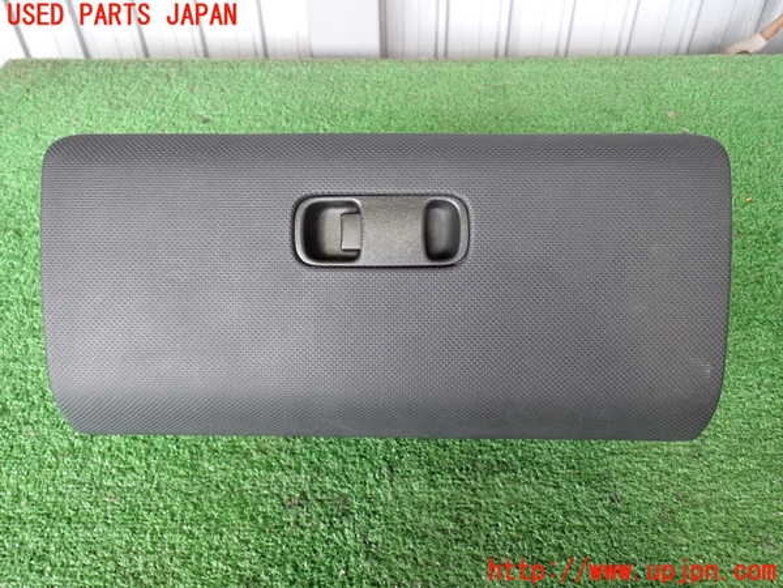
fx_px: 679
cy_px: 294
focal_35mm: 30
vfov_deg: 46.8
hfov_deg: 60.0
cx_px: 392
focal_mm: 5.4
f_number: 2.3
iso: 200
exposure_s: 1/30
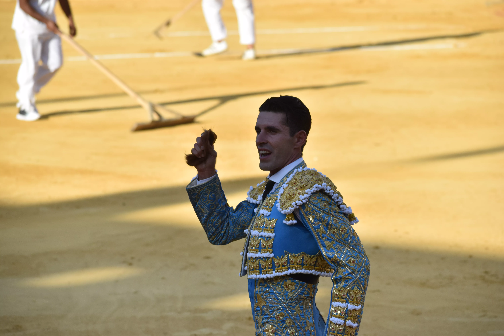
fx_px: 2940
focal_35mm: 210
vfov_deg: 6.5
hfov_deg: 9.8
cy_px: 168
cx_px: 252
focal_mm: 140
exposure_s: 1/2500
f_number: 6.3
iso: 800
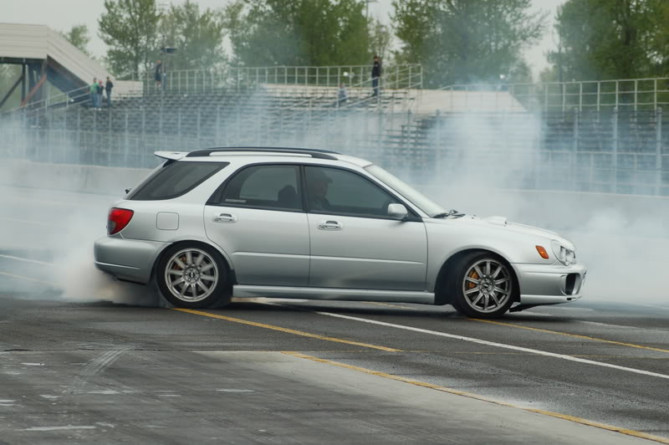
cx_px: 334
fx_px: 3481
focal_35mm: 188
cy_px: 222
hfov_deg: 11.0
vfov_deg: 7.3
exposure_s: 1/500
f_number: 5.6
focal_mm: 125
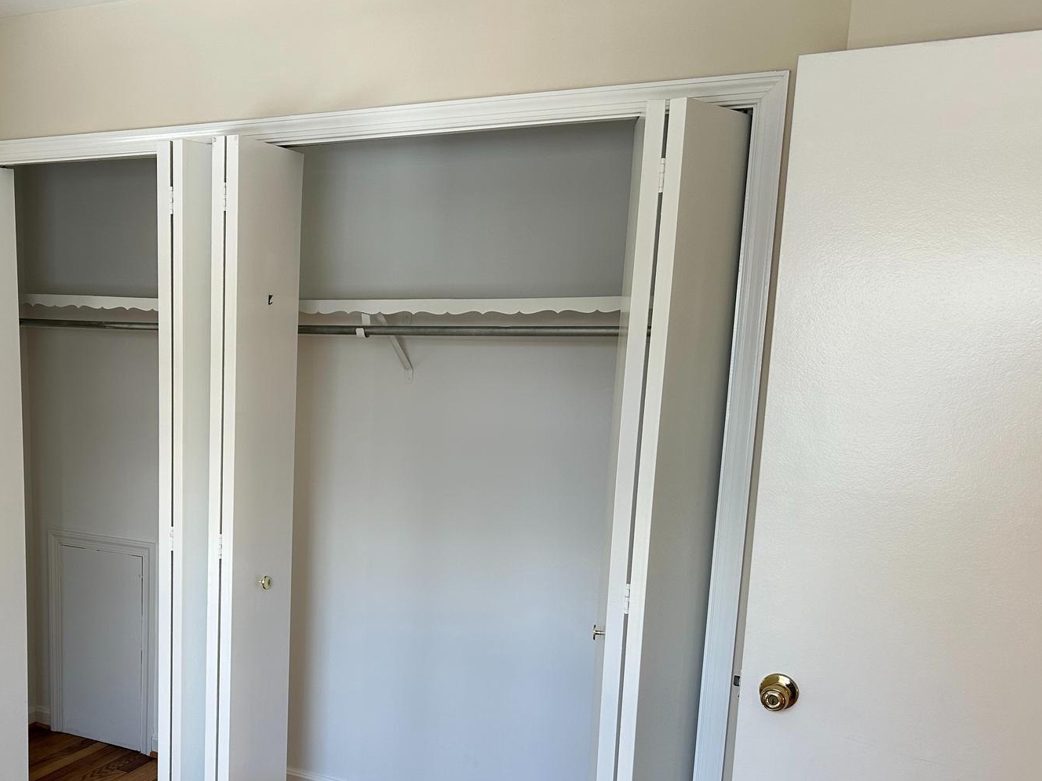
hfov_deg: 48.6
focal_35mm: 37
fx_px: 1114
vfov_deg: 38.2
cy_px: 531
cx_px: 286
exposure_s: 1/120
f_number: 1.78
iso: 125
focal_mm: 6.86
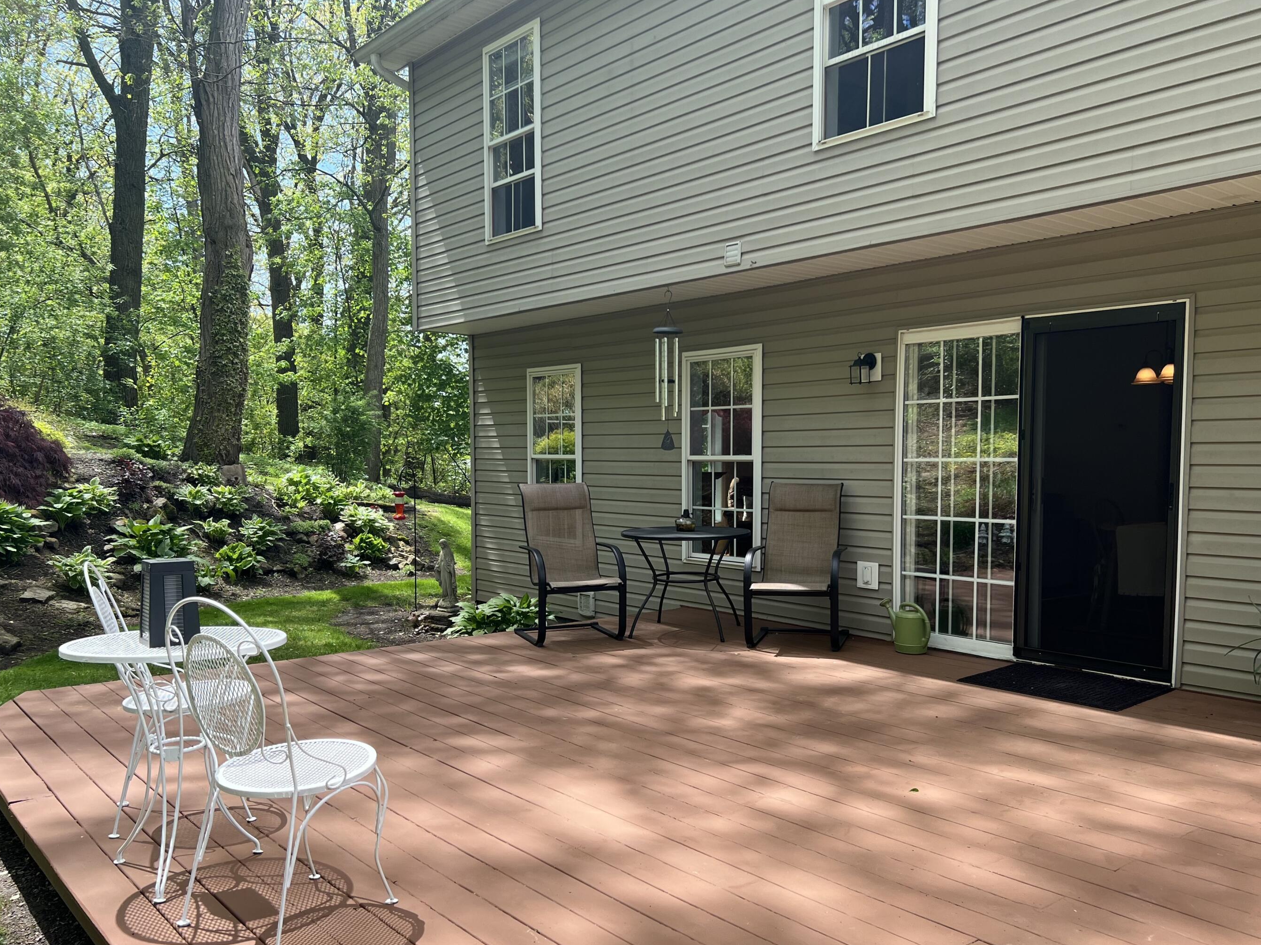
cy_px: 524
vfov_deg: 48.1
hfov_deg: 61.6
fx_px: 1056
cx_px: 674
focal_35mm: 29
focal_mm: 5.7
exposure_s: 1/1029
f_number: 1.5
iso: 50
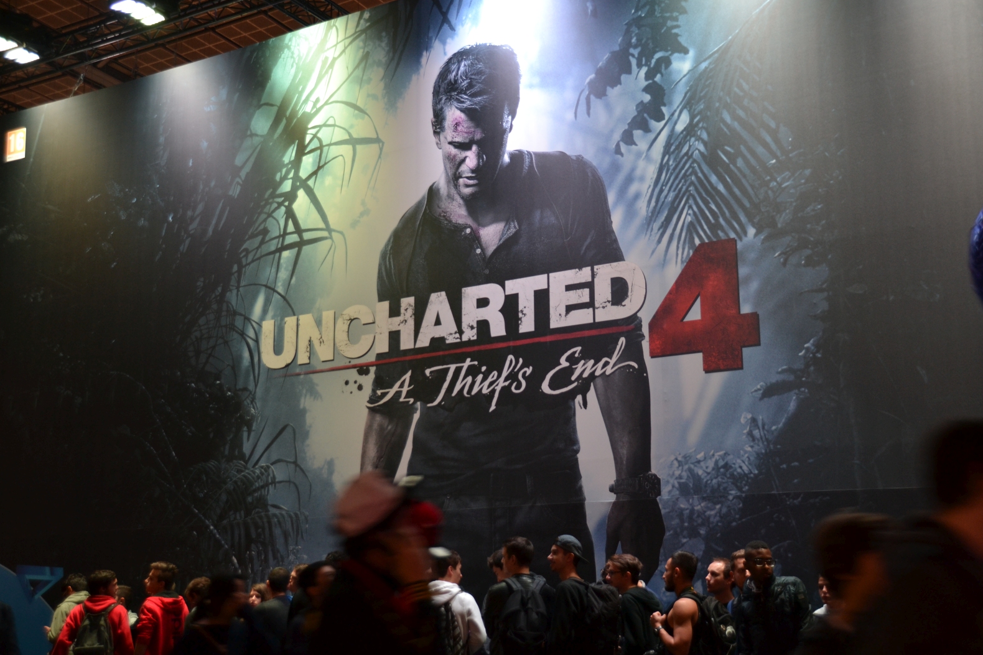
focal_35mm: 40
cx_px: 482
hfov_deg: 48.5
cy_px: 333
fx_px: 1092
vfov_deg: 33.4
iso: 400
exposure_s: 1/20
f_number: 3.8
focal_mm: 26
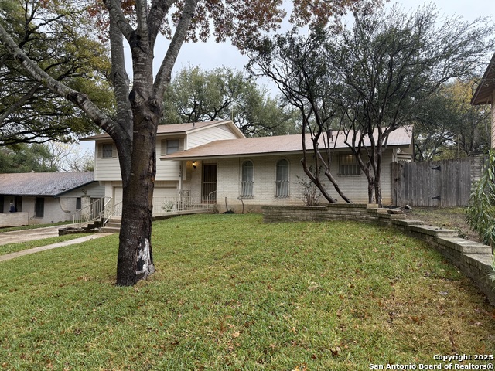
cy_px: 186
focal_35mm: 24
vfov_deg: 56.8
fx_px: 343
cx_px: 248
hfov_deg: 71.6
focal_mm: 6.76
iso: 100
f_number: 1.78
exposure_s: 1/563
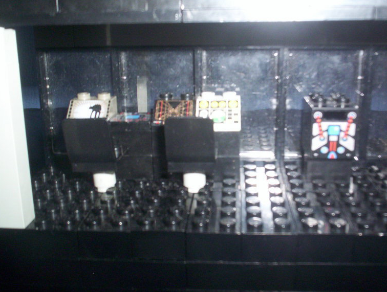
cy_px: 138
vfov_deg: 35.3
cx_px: 206
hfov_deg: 45.6
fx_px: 460
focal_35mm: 41
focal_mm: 4.99
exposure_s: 1/60
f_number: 4.5
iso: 140
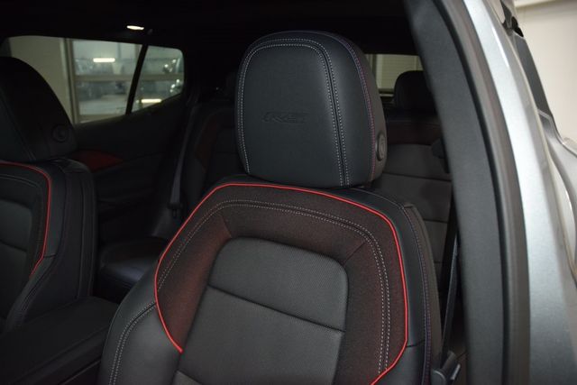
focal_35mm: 27
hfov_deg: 67.4
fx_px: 433
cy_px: 192
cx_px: 288
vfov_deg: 48.0
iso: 1400
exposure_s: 1/60
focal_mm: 18
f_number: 3.5
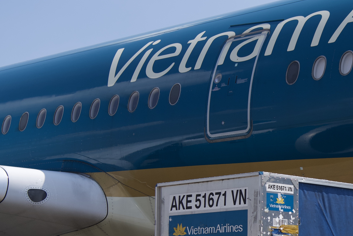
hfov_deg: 18.0
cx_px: 357
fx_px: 1088
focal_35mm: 111
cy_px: 235
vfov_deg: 12.2
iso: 400
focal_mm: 45
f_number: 5
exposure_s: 1/4000
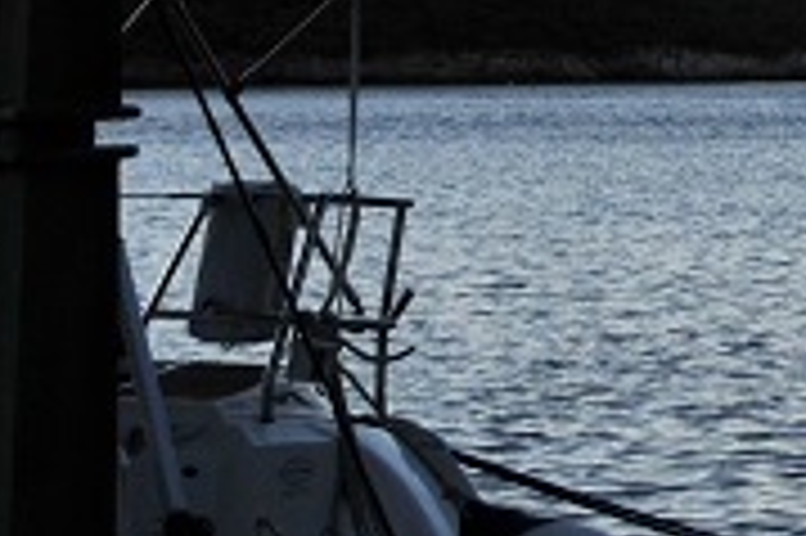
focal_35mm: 268
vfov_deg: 5.0
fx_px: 5995
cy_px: -471
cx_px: 1997
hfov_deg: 7.2
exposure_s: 1/2000
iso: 320
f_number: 5
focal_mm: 32
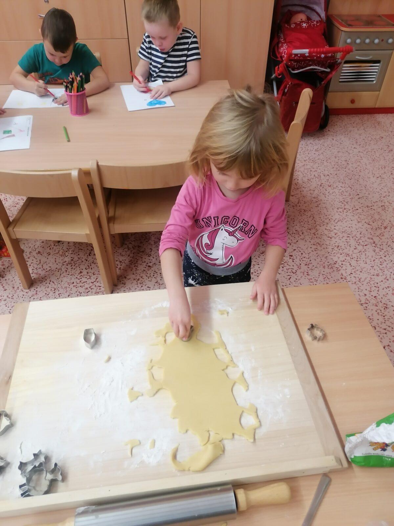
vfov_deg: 65.3
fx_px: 410
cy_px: 263
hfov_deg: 51.4
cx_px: 197
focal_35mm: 27
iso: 200
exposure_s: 1/33.3
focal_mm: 4.75
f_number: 1.8
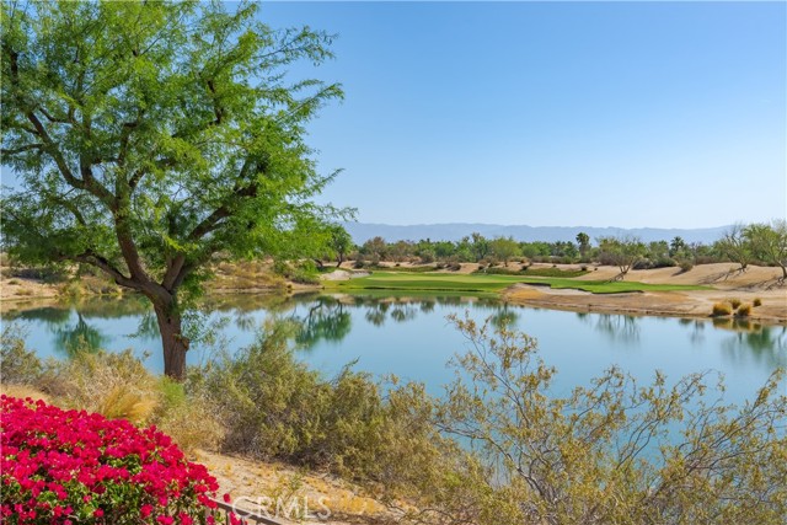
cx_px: 394
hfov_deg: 53.1
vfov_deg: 36.9
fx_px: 787
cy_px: 262
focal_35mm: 36
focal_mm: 24
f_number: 10
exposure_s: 1/2000
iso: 100
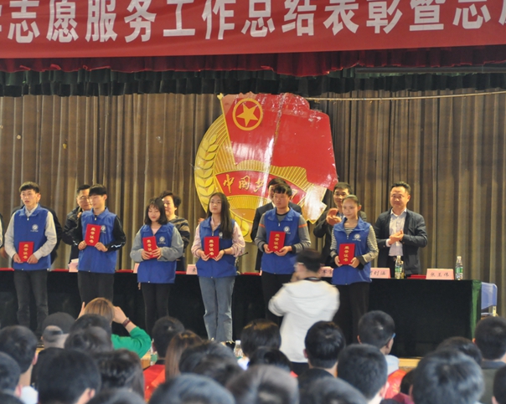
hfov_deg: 13.8
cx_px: 175
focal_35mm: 140
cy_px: 210
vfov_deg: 11.1
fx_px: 2091
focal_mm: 75
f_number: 5.6
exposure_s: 1/30
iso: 1600
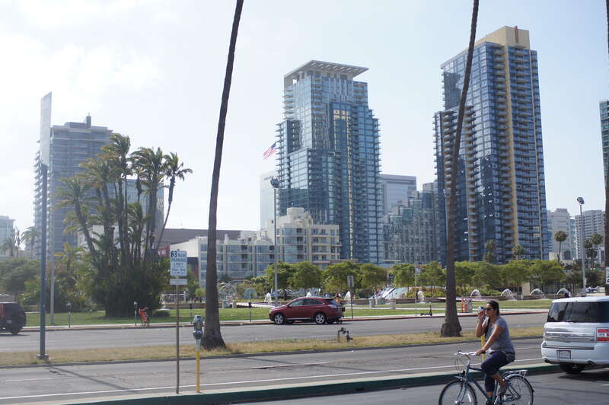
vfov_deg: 29.8
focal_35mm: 45
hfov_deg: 43.6
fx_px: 761
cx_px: 304
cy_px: 202
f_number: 6.3
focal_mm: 30
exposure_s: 1/500
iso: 100
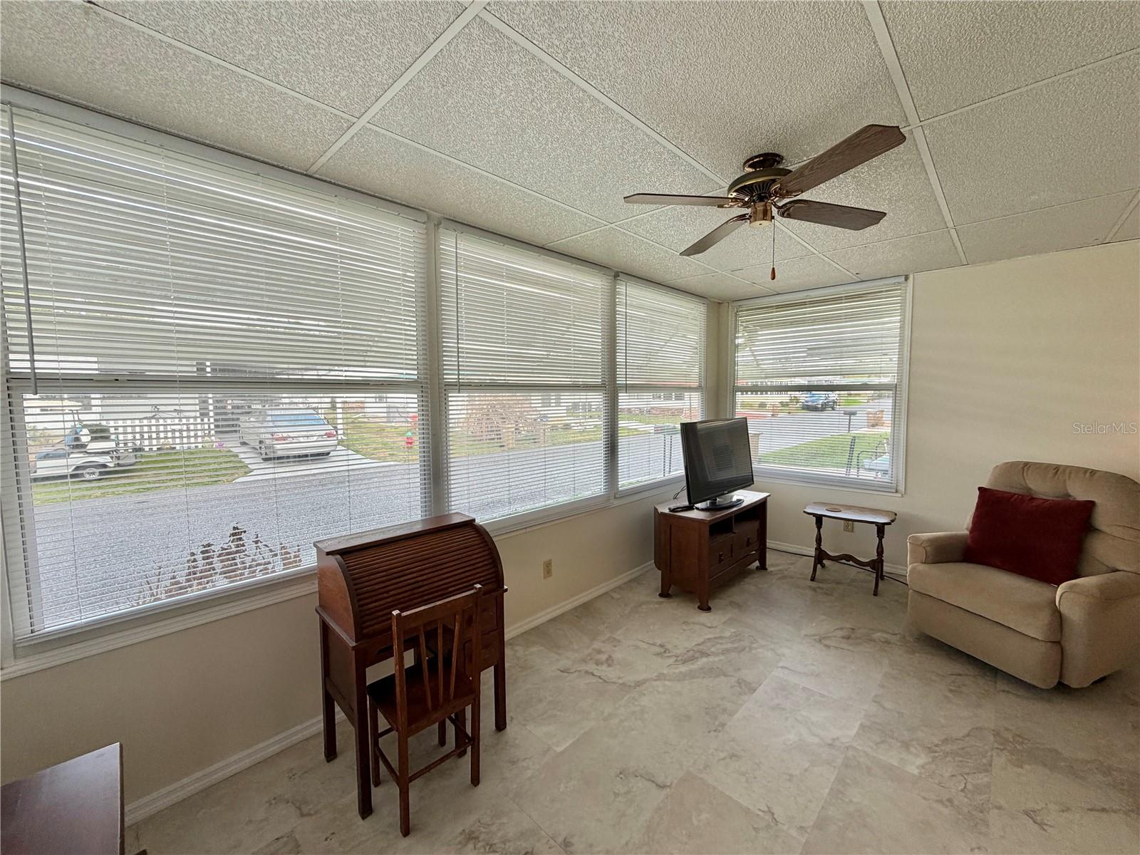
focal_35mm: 14
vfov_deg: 85.7
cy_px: 428
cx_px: 570
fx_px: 461
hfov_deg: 102.1
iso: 100
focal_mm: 2.22
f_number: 2.2
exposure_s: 1/121
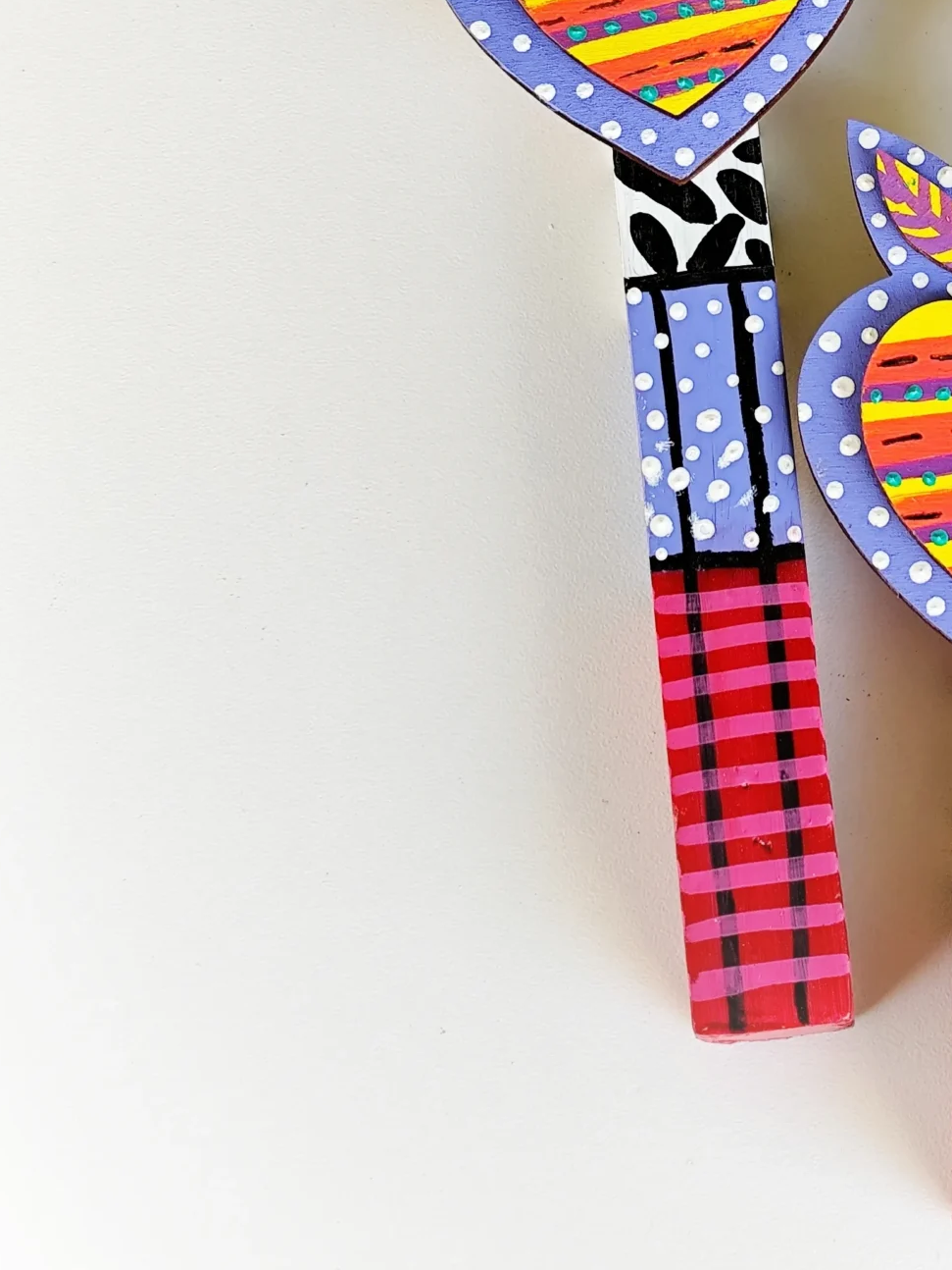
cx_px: 856
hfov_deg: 16.0
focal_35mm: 91
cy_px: 29
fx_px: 3336
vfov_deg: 20.9
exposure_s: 1/100
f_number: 1.65
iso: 125
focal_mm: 6.19
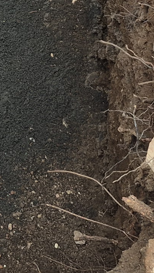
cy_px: -81
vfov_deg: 14.8
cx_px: -203
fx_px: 1008
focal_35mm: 139
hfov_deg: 8.1
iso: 25
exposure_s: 1/526
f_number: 1.8
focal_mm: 5.4
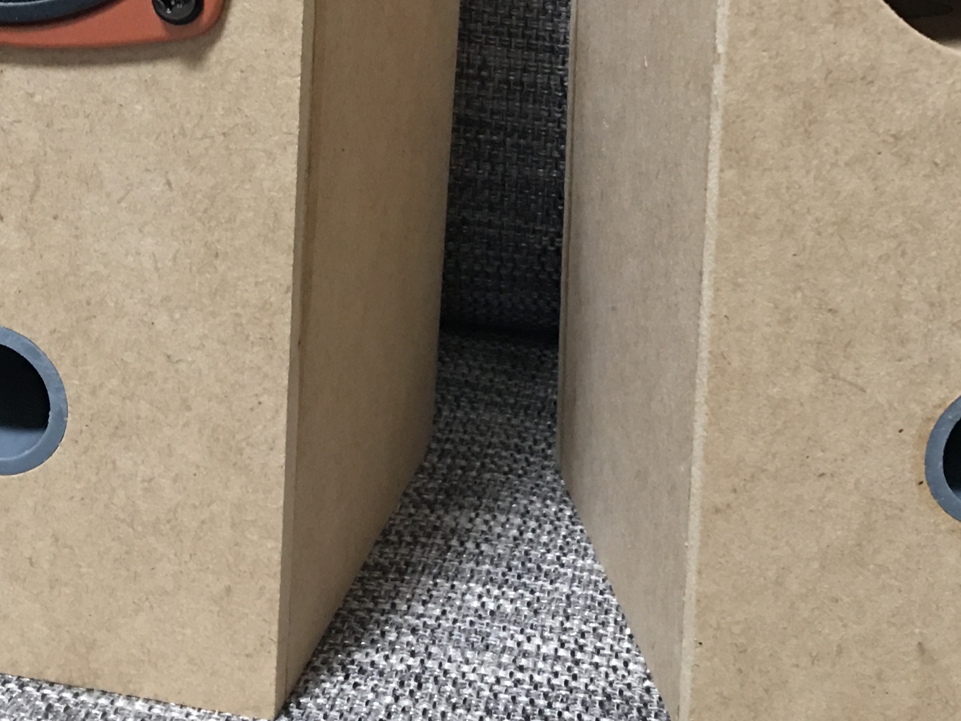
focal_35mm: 66
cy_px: 149
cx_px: 531
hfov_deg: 29.4
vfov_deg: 22.0
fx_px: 1832
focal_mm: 4.15
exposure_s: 1/10
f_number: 2.2
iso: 100
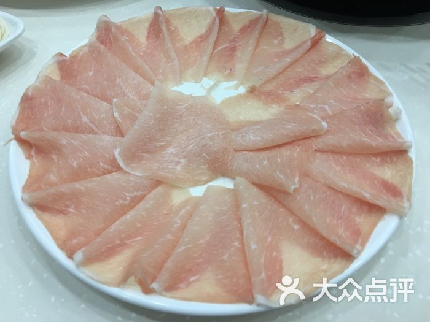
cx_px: 215
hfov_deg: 61.7
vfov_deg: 48.2
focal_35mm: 29
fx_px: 360
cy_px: 161
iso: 40
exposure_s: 1/17
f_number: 2.2
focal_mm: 4.15
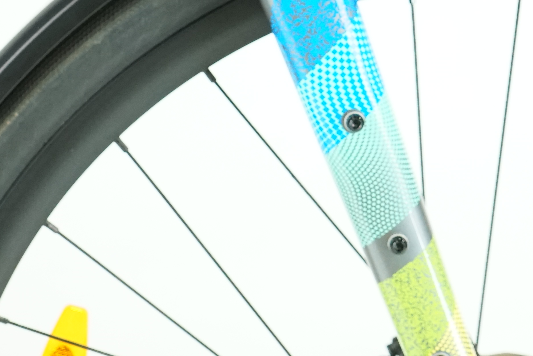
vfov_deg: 10.8
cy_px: 33
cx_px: 340
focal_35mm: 126
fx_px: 1865
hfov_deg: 16.2
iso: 2500
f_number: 5
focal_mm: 39
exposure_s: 1/200
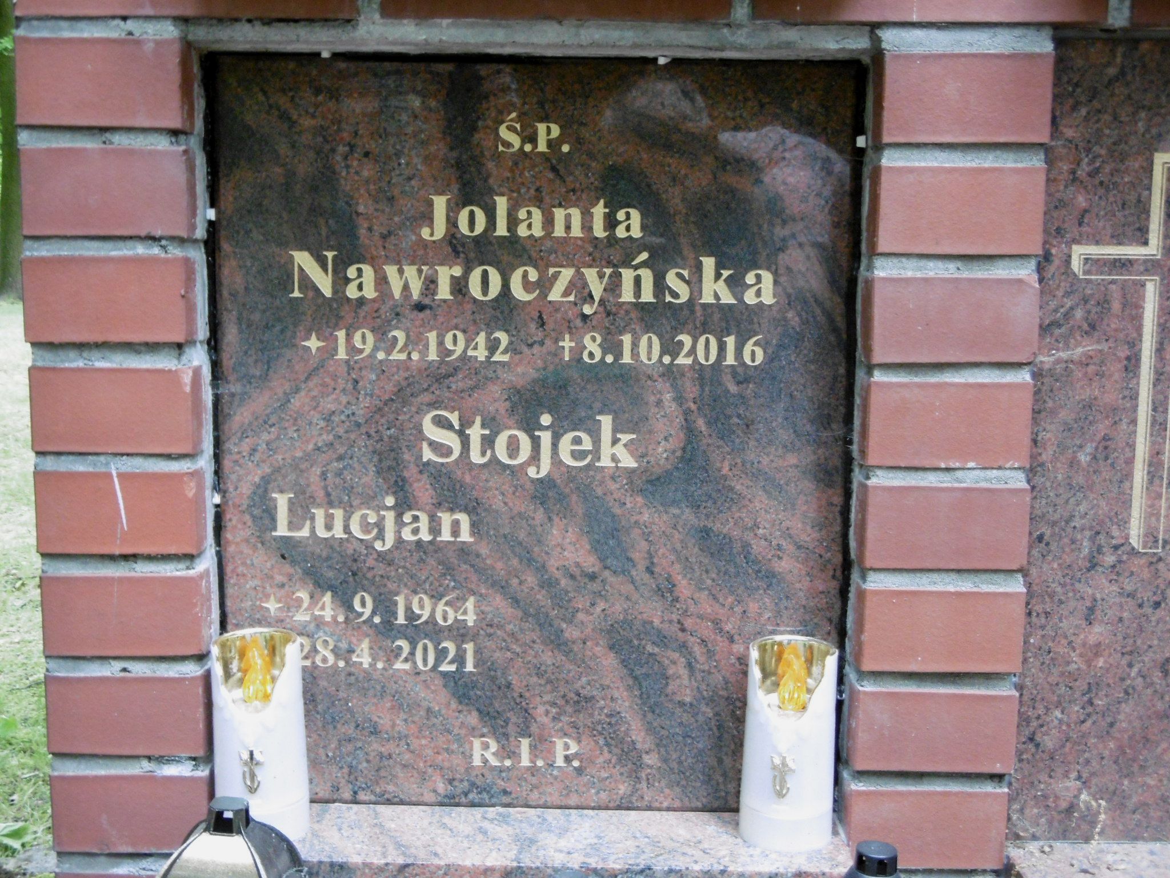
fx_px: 1453
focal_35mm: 43
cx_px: 585
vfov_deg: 33.6
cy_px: 439
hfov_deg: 43.9
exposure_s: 1/50
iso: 400
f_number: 3.8
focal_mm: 7.7
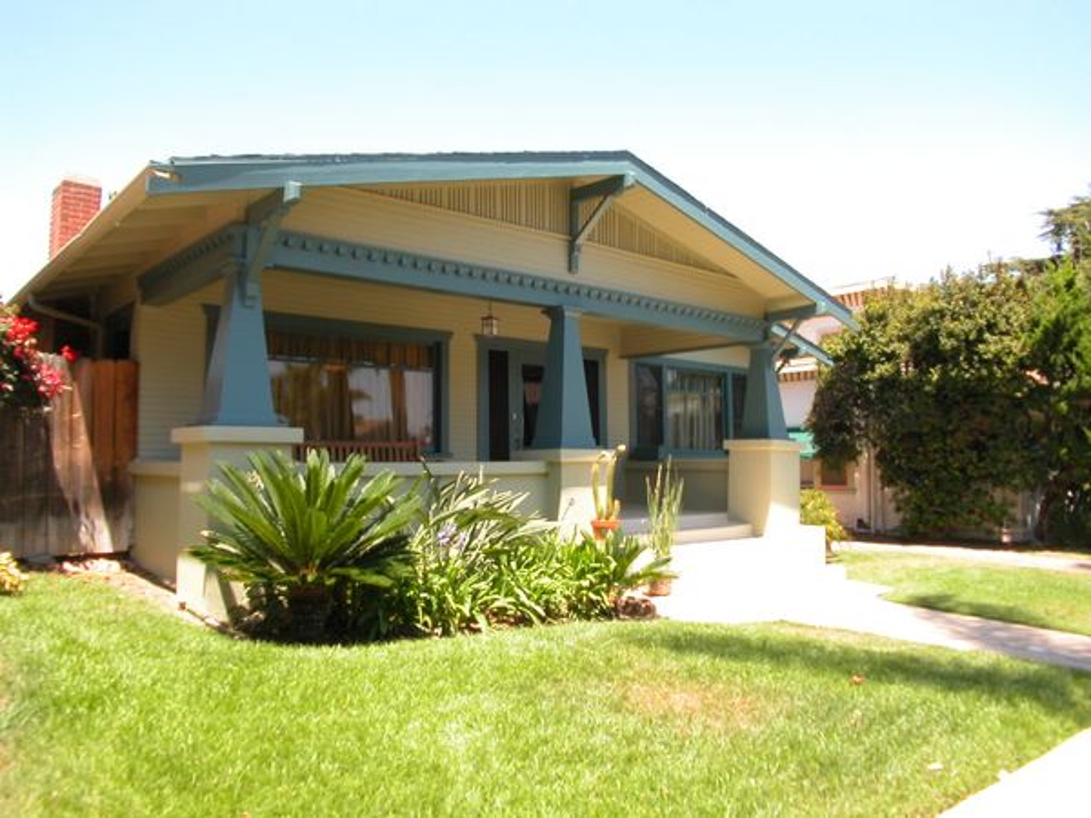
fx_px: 1198
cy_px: 409
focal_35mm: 38
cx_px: 546
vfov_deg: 37.7
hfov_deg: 49.0
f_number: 4.9
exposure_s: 1/207
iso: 100
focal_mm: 9.7
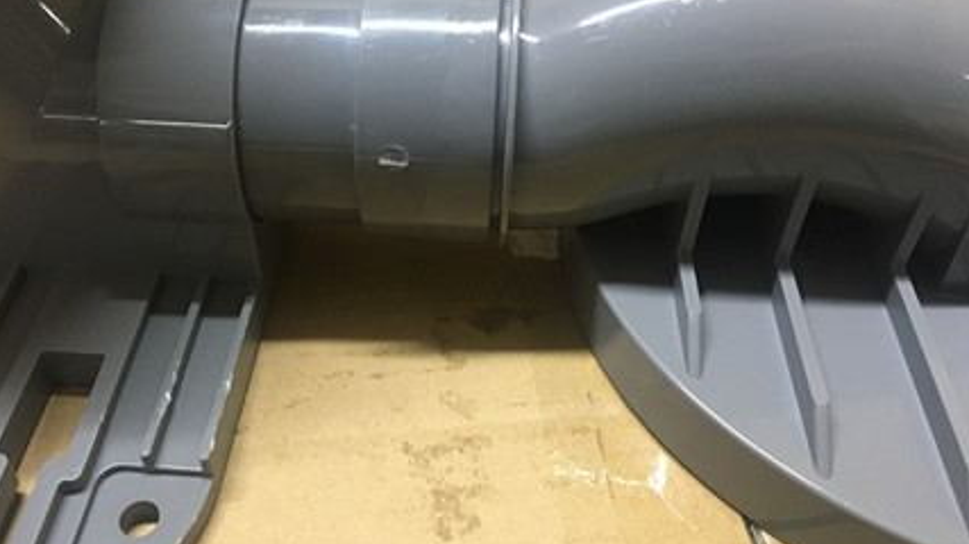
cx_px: 413
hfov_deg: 53.8
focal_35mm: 37
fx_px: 950
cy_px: 216
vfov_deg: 31.9
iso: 200
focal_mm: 4.15
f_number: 2.2
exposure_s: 1/33
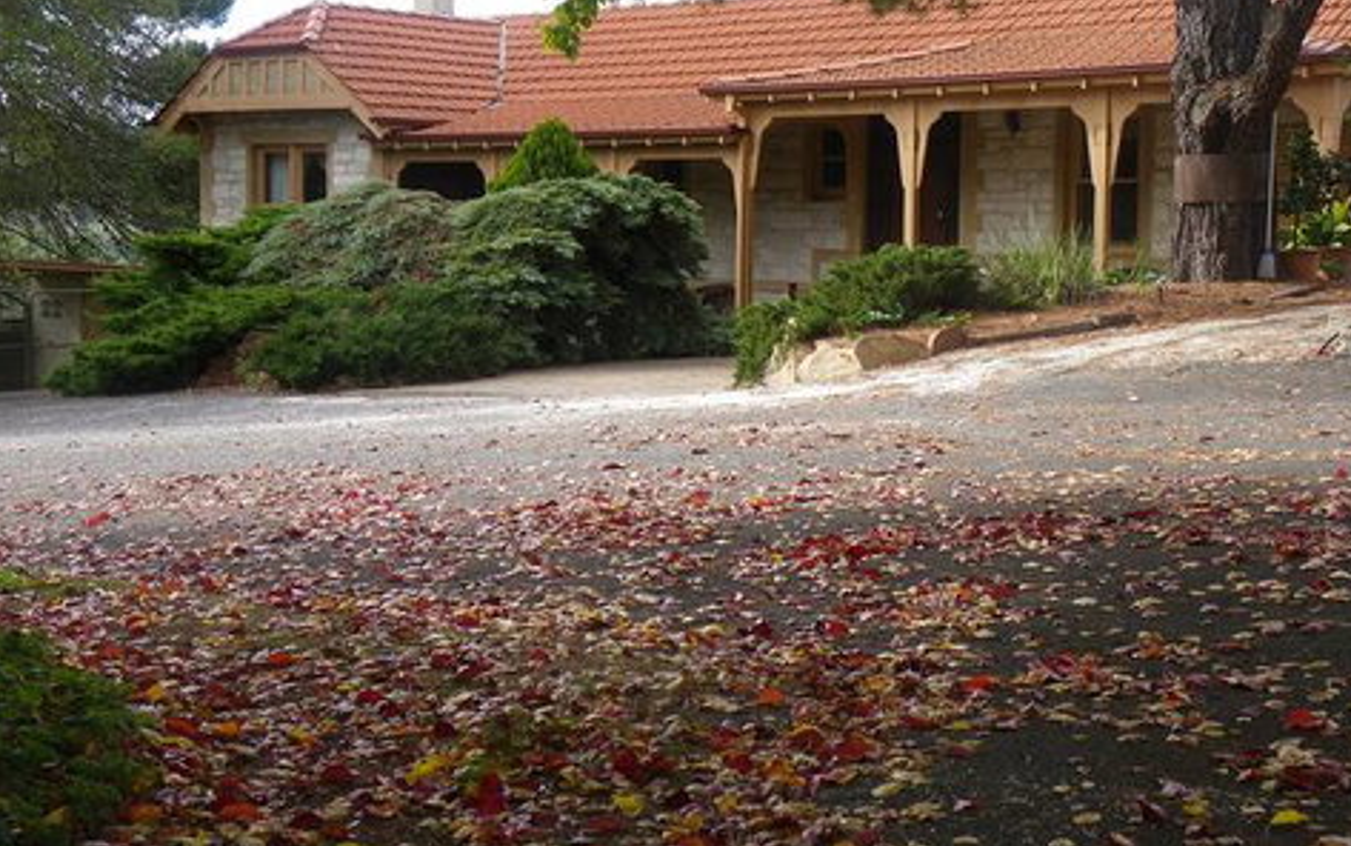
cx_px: 680
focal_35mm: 57
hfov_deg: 35.7
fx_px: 2099
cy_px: 340
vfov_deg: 22.7
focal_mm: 9.3
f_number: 3.5
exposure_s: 1/125
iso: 50
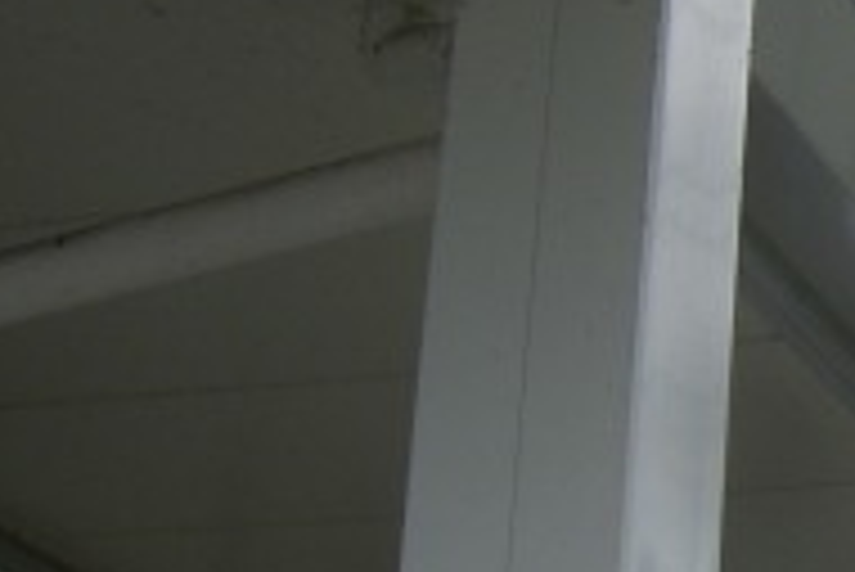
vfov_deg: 10.3
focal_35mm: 133
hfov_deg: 14.1
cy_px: 311
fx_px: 3161
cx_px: 1395
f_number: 4.3
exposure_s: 1/200
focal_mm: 6.2
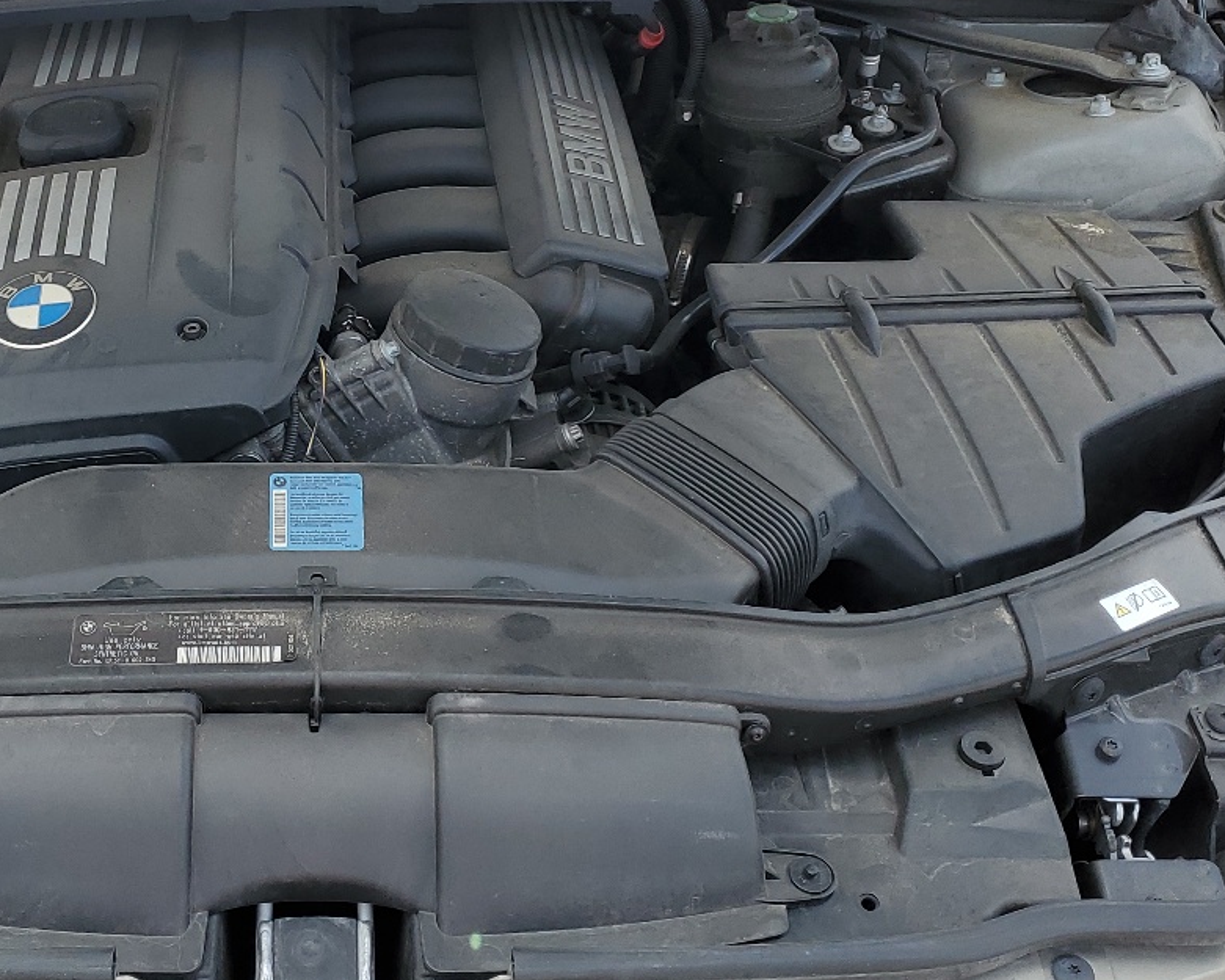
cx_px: 317
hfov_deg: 35.3
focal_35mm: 52
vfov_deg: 28.7
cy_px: 237
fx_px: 1886
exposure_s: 1/1250
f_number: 1.5
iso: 50
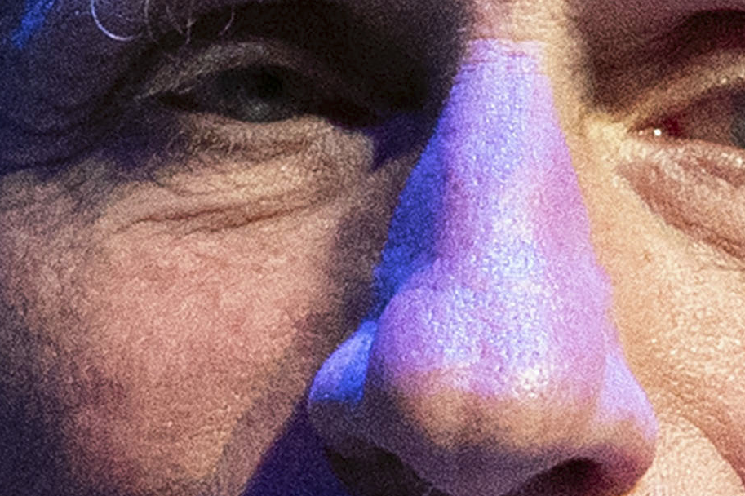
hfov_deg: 0.8
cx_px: 675
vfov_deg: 0.5
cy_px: 580
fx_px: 54383
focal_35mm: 2629
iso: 3200
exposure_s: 1/250
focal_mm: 400
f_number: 3.2
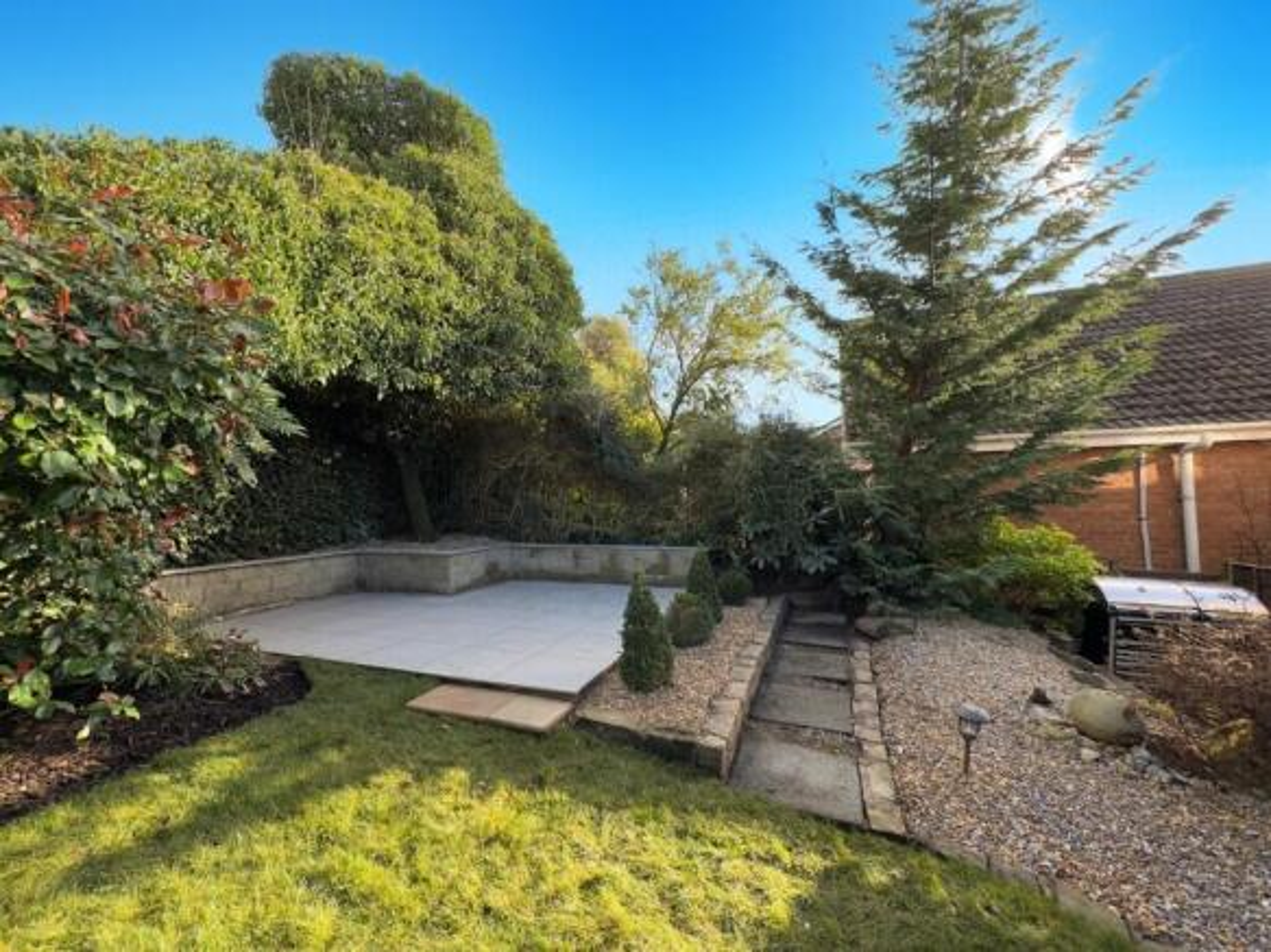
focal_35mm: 14
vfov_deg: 85.7
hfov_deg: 102.1
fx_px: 514
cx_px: 636
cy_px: 476
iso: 40
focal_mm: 2.22
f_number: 2.2
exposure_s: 1/102
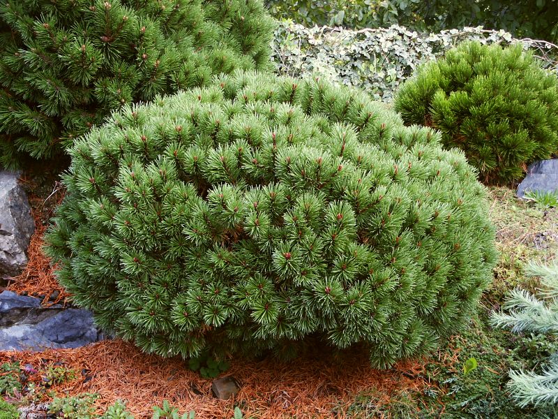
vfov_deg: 27.0
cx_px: 279
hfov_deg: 35.5
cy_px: 210
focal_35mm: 54
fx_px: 870
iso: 64
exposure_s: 1/60
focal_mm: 11.32
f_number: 3.6
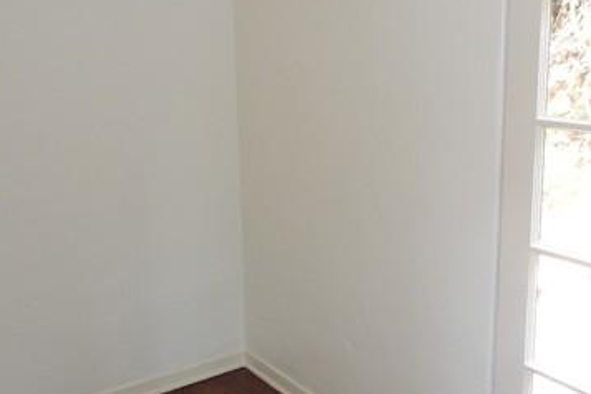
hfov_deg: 46.8
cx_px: 382
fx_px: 673
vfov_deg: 32.6
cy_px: 166
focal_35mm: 41
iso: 200
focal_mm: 4
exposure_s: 1/30
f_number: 3
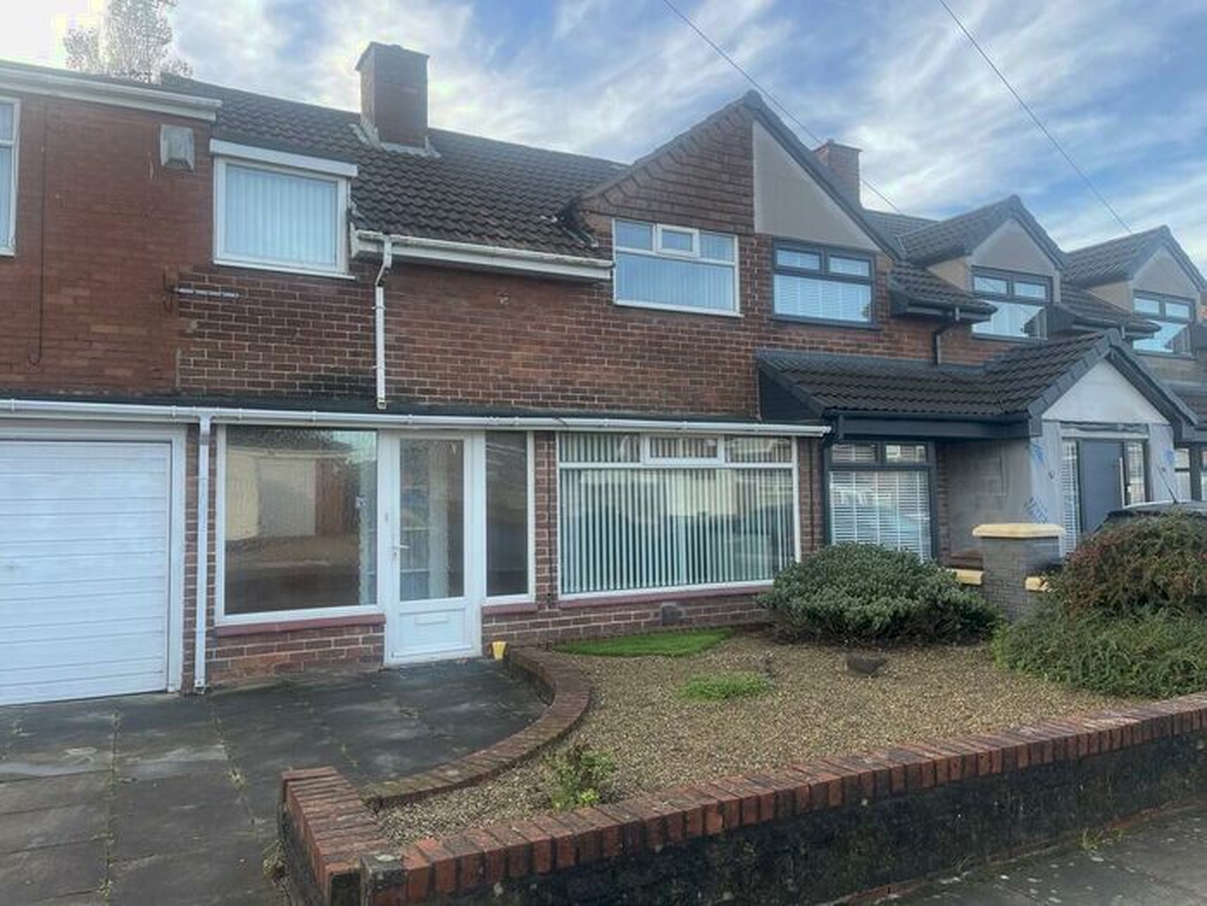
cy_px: 453
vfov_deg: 53.1
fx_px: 907
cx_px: 604
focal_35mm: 26
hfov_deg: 67.3
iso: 32
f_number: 1.6
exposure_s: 1/464
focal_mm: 5.1
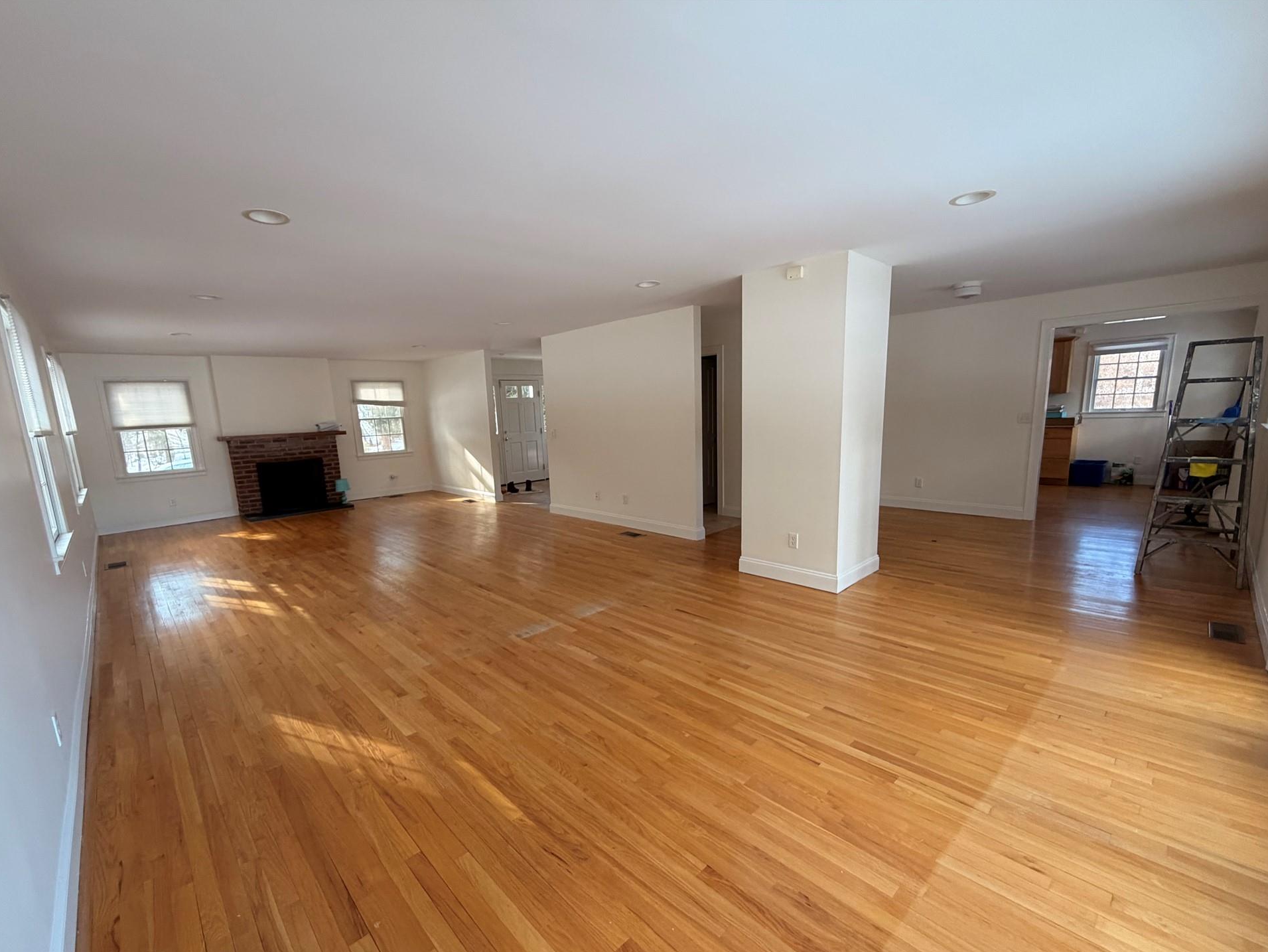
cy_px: 508
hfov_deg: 98.1
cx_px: 612
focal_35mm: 15
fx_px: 550
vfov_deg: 81.7
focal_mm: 2.22
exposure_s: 1/121
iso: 250
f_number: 2.2
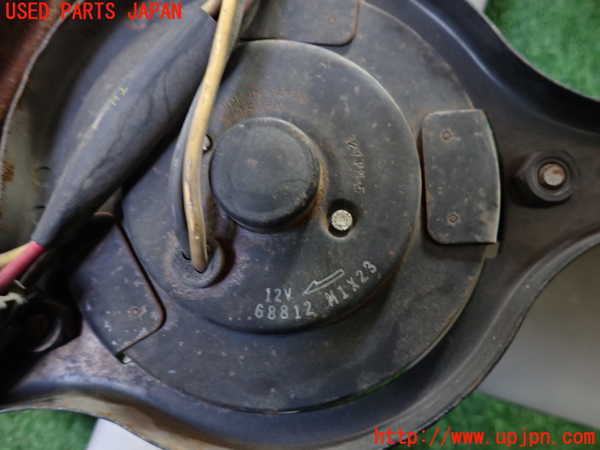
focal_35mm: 25
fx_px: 433
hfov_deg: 69.4
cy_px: 225
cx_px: 300
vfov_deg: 54.9
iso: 250
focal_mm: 4.5
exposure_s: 1/30
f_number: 2
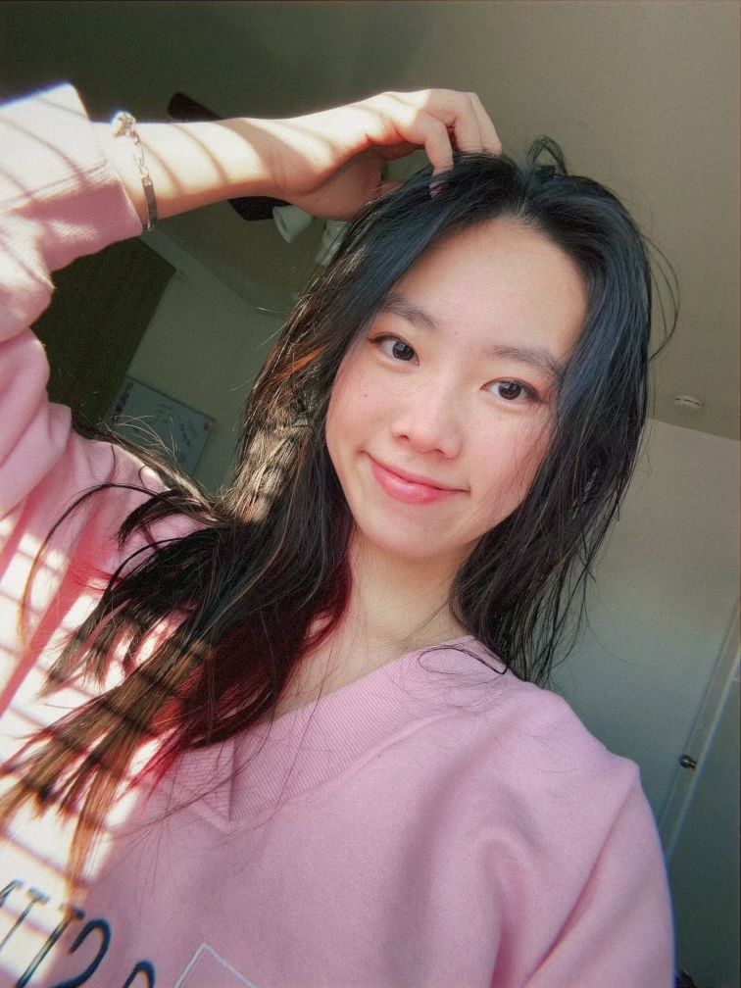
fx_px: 656
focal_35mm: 23
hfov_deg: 58.9
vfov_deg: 73.9
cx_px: 370
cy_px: 494
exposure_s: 1/54
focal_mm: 2.69
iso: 32
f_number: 1.9
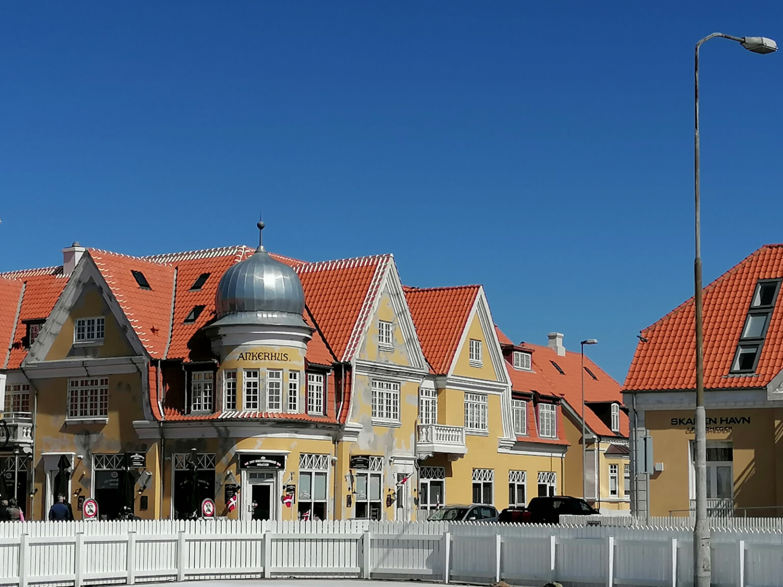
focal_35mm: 77
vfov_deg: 19.1
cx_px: 392
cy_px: 294
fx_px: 1742
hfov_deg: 25.3
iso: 50
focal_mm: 4.75
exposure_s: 1/3401
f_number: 1.8
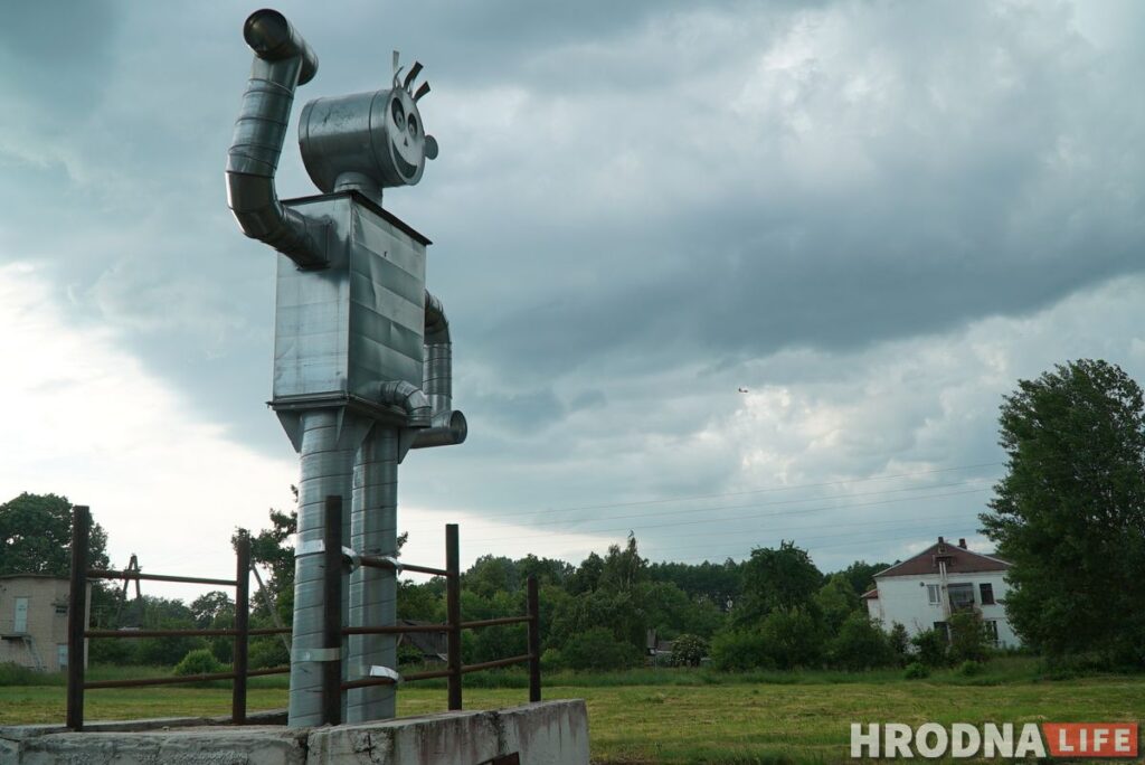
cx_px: 572
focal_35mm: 30
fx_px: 955
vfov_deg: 43.7
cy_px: 382
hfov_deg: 61.9
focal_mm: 20
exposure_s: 1/250
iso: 100
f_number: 7.1
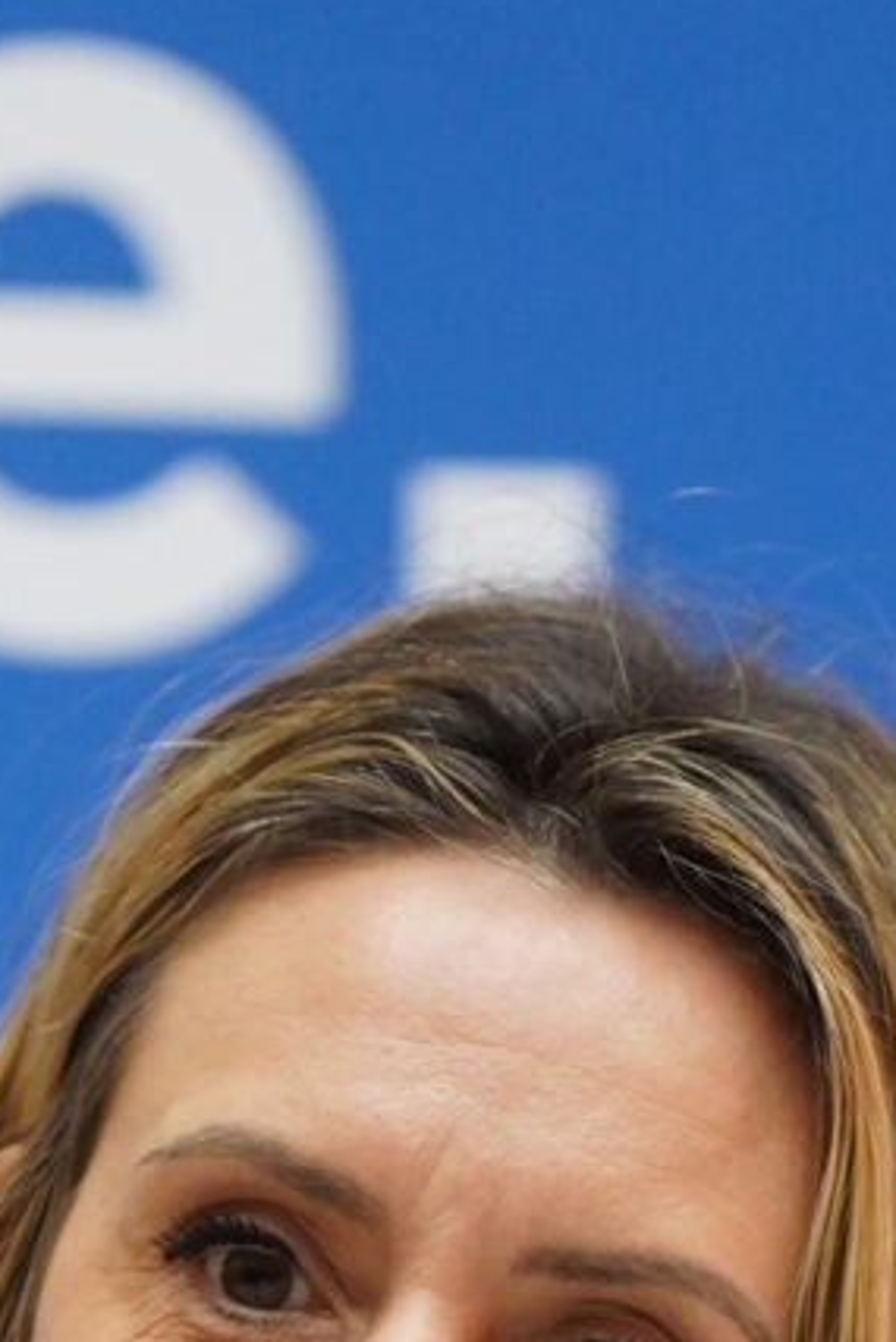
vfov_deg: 2.4
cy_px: 2750
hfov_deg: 1.6
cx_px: 459
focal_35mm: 862
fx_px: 32153
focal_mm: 180
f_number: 2.8
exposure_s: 1/320
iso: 2000
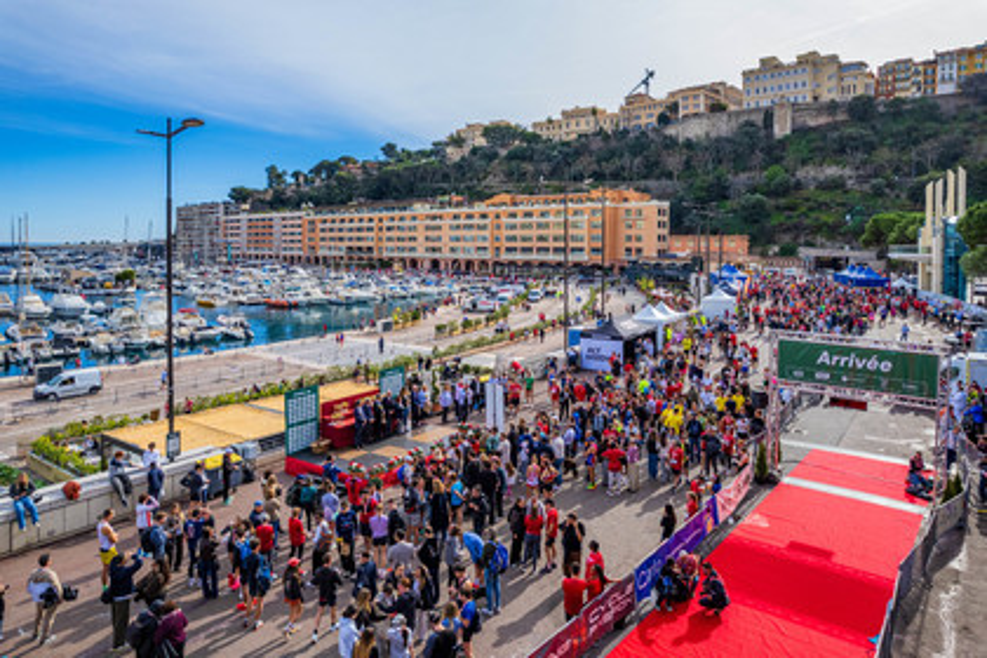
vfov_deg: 57.2
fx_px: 603
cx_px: 494
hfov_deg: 78.6
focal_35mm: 22
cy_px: 329
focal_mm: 8.4
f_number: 2.8
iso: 100
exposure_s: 1/1600
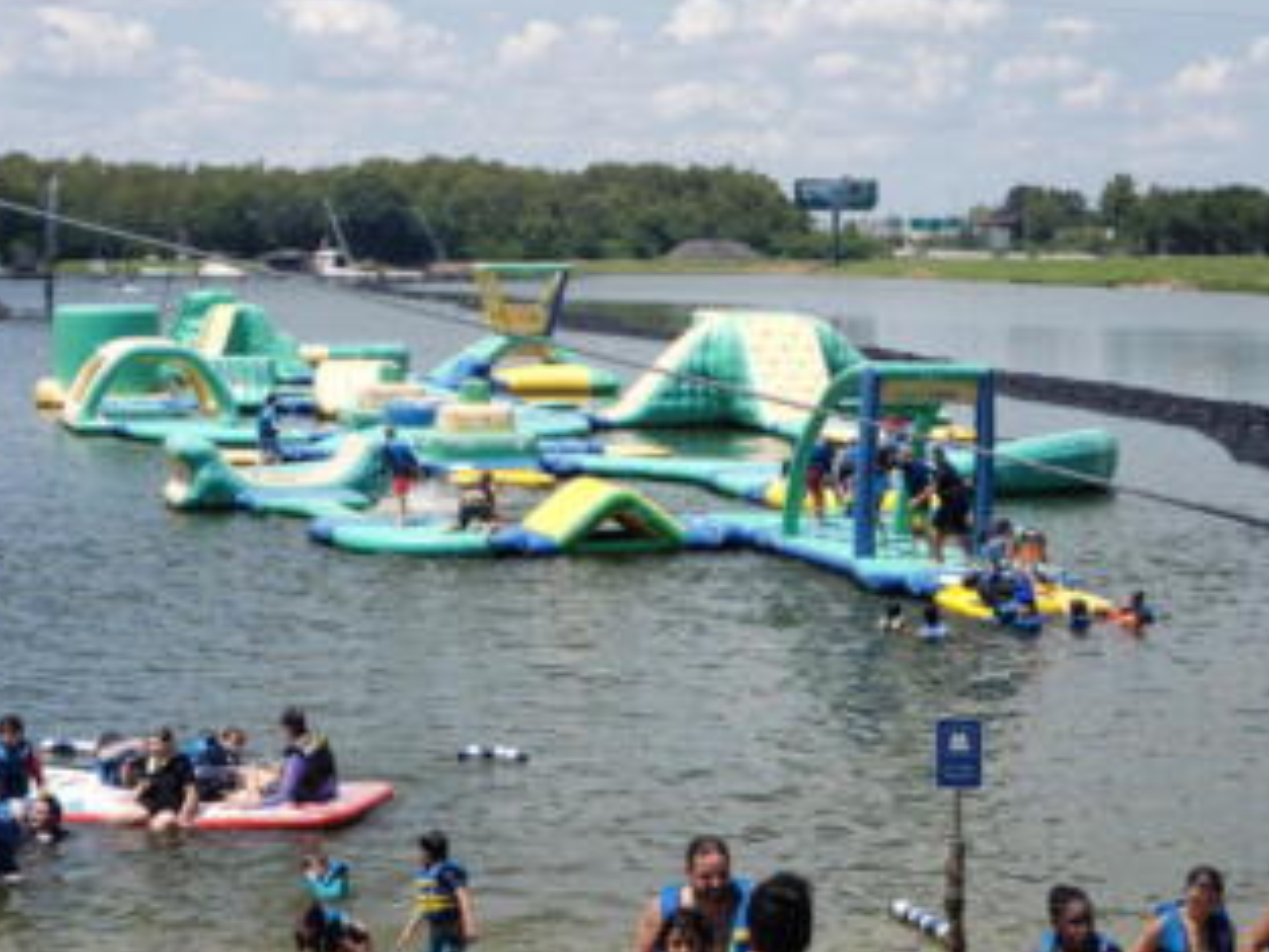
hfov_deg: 23.5
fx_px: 3044
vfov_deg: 17.7
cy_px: 318
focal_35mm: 83
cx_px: 564
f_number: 2.4
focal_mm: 6
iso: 32
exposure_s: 1/818
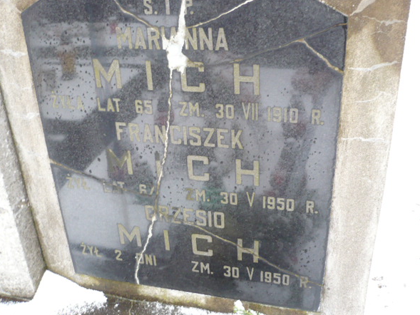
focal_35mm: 38
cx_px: 210
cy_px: 145
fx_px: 461
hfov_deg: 49.0
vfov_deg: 37.7
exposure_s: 1/30
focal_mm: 5.8
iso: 200
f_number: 2.8
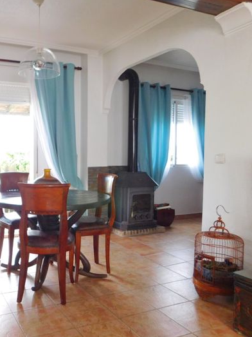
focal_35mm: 31
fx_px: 301
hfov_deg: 43.3
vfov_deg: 58.4
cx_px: 50
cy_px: 168
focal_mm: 4
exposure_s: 1/30
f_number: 3
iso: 200
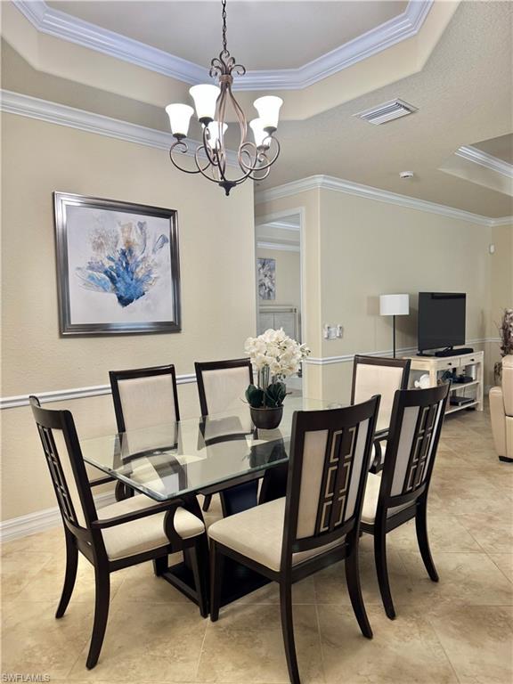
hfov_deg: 56.8
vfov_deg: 71.6
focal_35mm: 24
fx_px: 474
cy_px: 342
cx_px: 256
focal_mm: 6.76
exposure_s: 1/60
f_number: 1.78
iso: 160
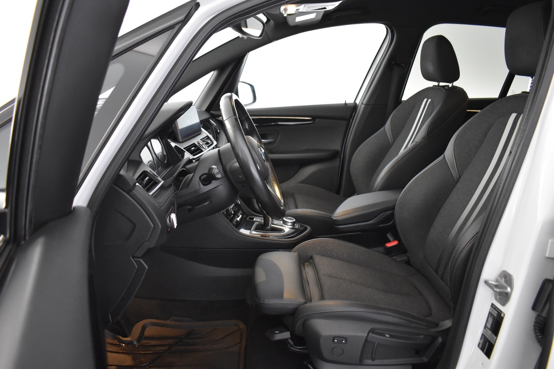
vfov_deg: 47.9
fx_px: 415
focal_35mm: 27
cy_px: 184
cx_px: 277
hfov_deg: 67.4
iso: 3200
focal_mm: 18
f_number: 3.5
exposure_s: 1/30
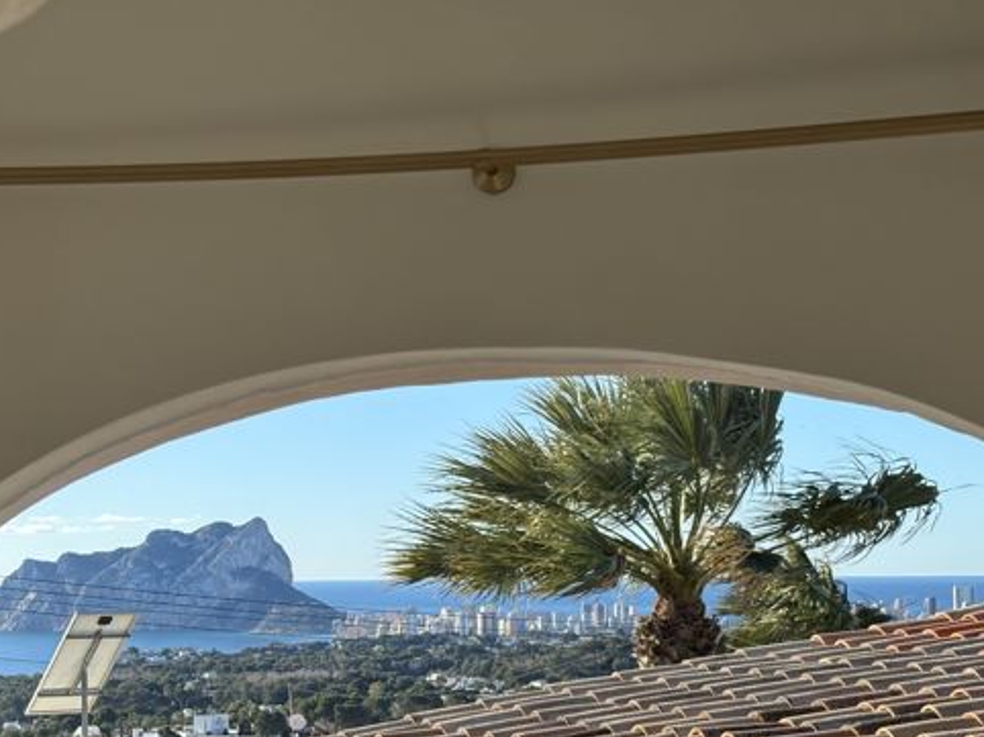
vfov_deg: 19.3
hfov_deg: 25.7
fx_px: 2159
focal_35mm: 76
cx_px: 462
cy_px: 533
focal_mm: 5.96
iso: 32
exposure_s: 1/1499
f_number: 1.6
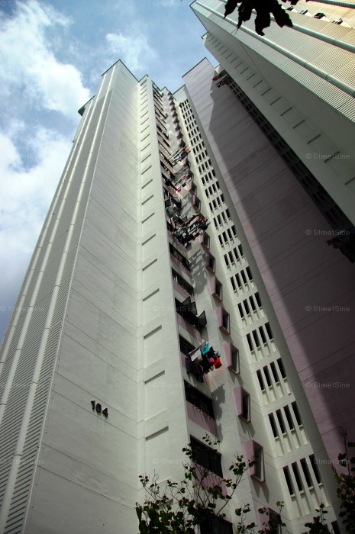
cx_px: 178
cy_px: 267
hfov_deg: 47.8
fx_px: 400
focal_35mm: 27
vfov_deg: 67.4
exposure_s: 1/8000
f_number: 3.5
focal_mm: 18
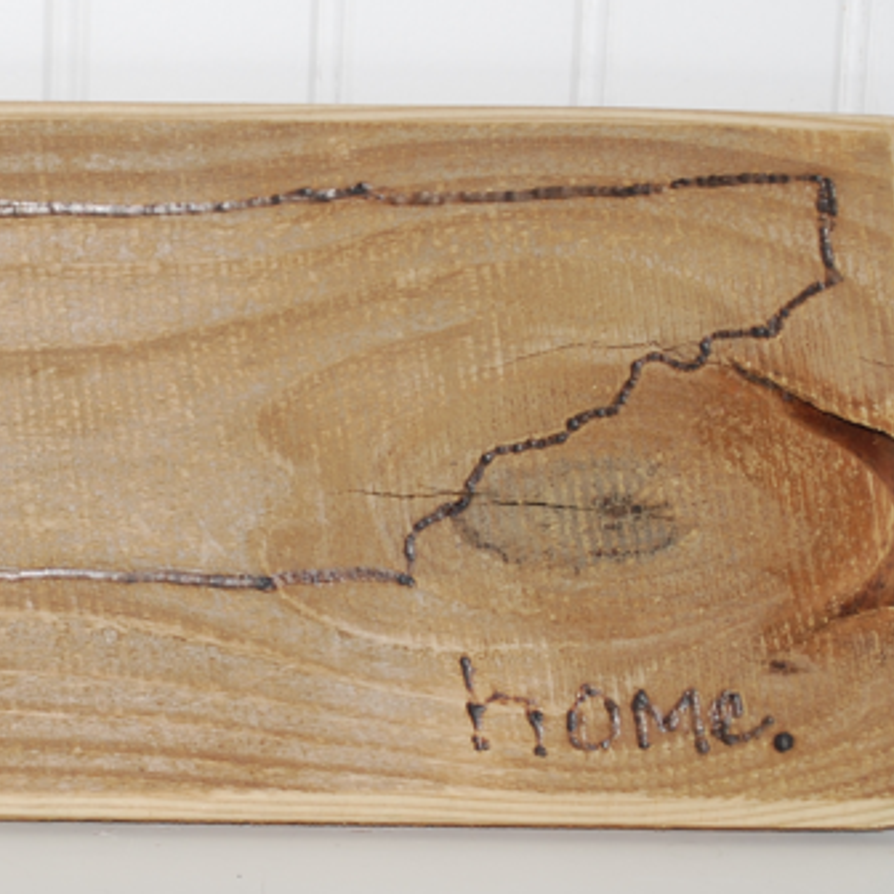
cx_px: 162
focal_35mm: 130
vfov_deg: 13.4
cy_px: 378
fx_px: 3798
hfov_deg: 13.3
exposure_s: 1/60
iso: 100
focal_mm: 38
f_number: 5.3
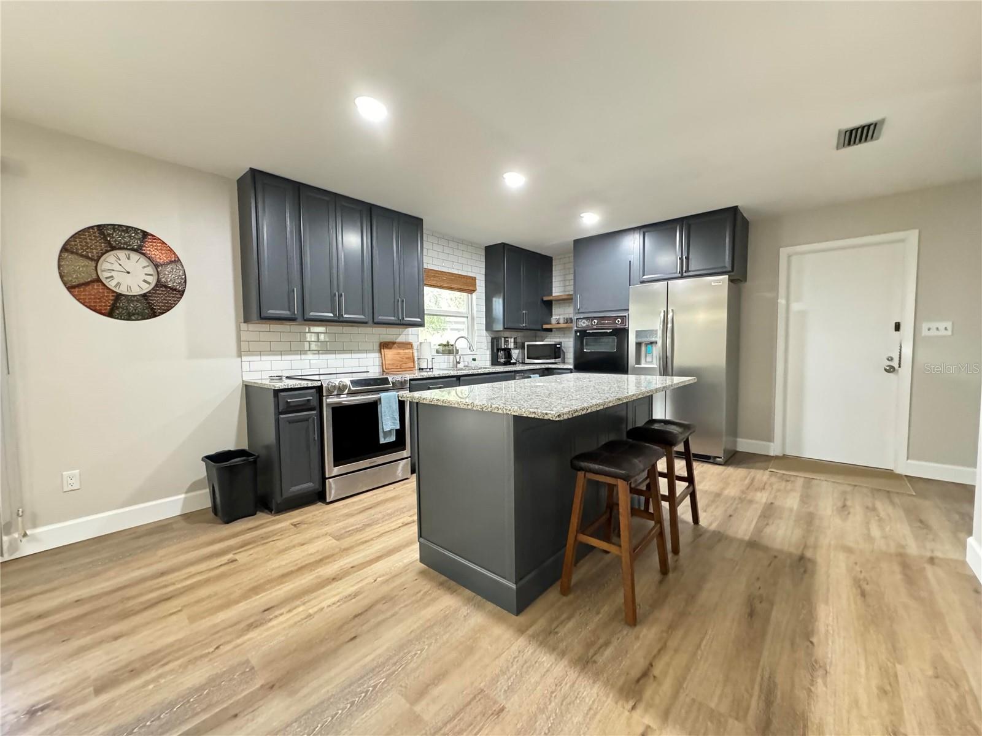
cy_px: 368
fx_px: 397
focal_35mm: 14
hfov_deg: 102.1
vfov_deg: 85.7
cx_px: 491
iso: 1250
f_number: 2.2
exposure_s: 1/40
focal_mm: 2.22
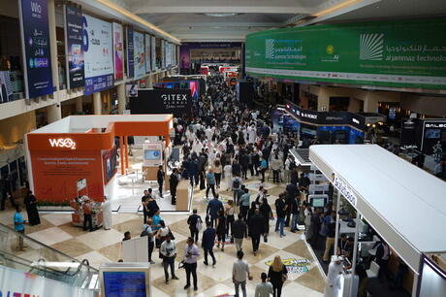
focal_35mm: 35
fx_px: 433
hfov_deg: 54.5
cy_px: 148
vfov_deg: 37.8
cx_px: 223
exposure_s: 1/125
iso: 80
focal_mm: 35
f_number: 2.2
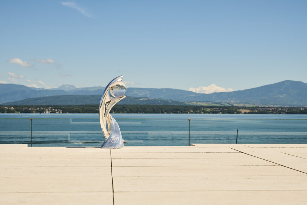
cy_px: 102
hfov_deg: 33.4
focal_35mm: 60
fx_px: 512
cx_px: 154
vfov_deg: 22.6
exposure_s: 1/320
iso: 100
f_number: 8
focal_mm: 60
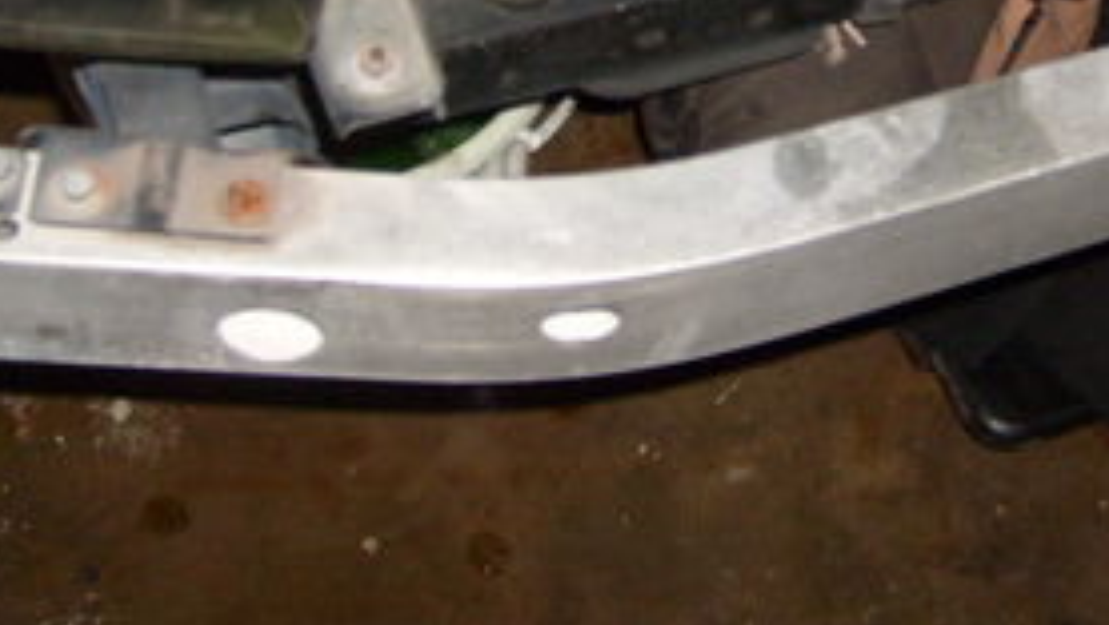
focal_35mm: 88
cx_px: 933
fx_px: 2588
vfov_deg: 13.5
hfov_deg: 23.7
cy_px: -44
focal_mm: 5.8
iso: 100
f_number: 2.8
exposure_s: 1/45
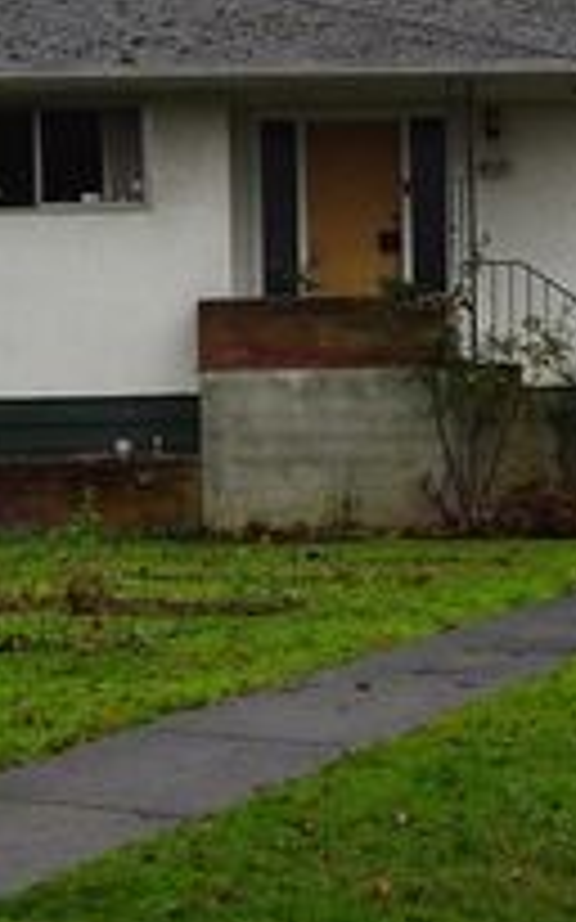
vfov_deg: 25.7
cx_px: 292
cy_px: 326
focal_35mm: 80
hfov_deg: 16.3
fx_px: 2011
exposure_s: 1/40
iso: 100
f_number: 4
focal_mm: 5.26
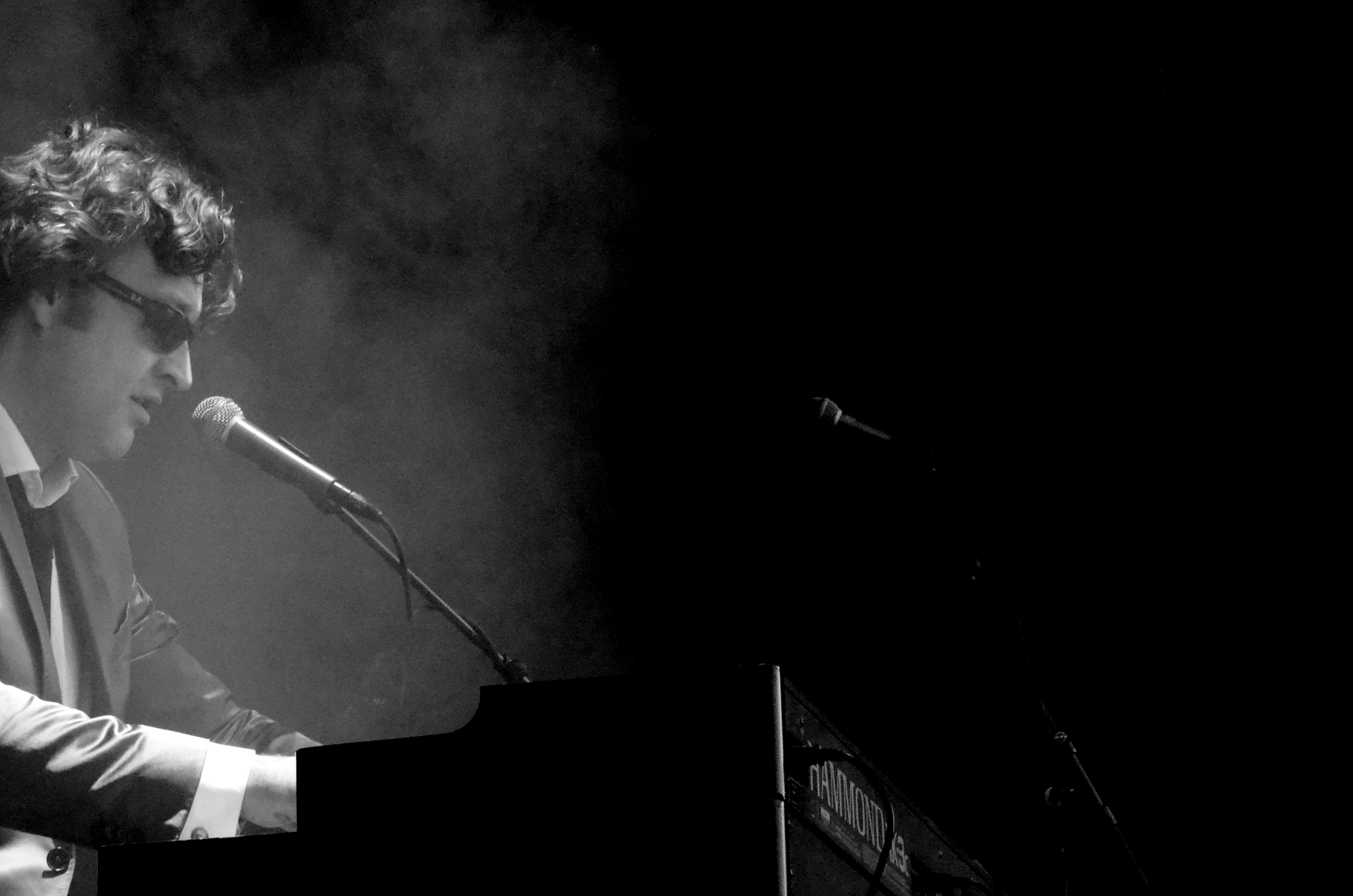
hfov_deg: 15.7
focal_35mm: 131
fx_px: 4906
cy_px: 620
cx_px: 427
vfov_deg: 10.4
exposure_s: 1/320
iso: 6400
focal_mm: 55
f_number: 13
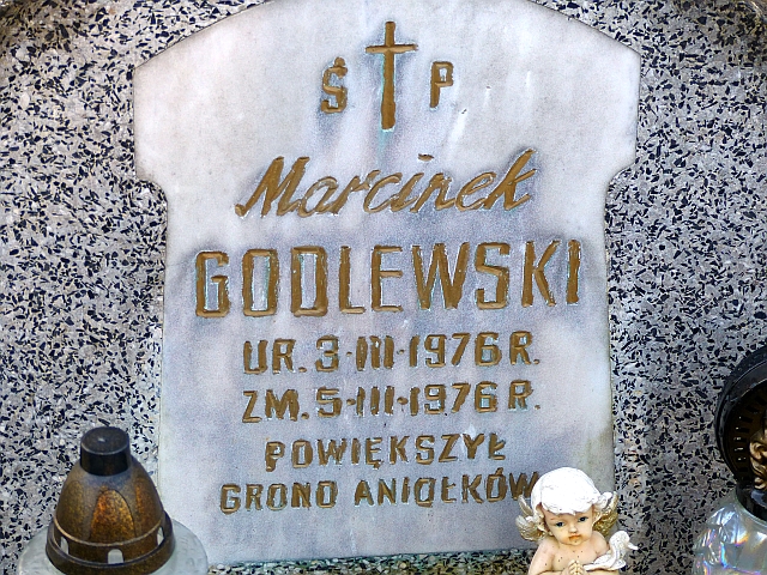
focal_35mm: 131
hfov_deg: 15.1
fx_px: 2903
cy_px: 288
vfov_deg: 11.3
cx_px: 384
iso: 100
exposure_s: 1/100
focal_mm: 23.5
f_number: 2.8
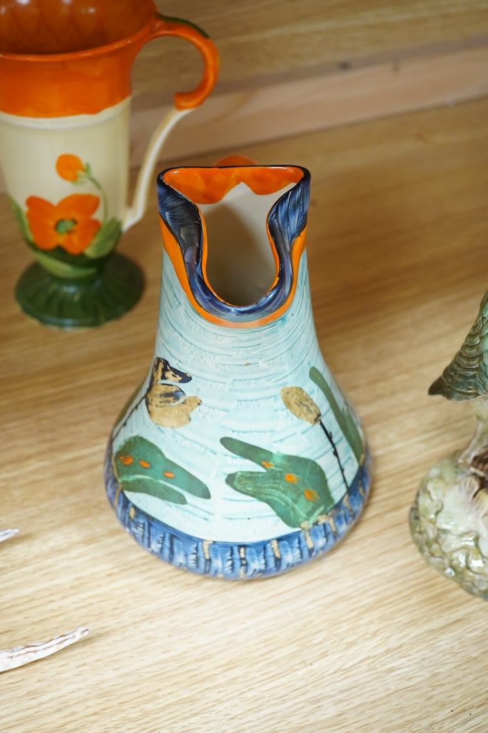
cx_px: 246
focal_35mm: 46
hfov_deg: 29.2
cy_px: 369
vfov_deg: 42.7
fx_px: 935
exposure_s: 1/100
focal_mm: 30
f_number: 6.3
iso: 2500
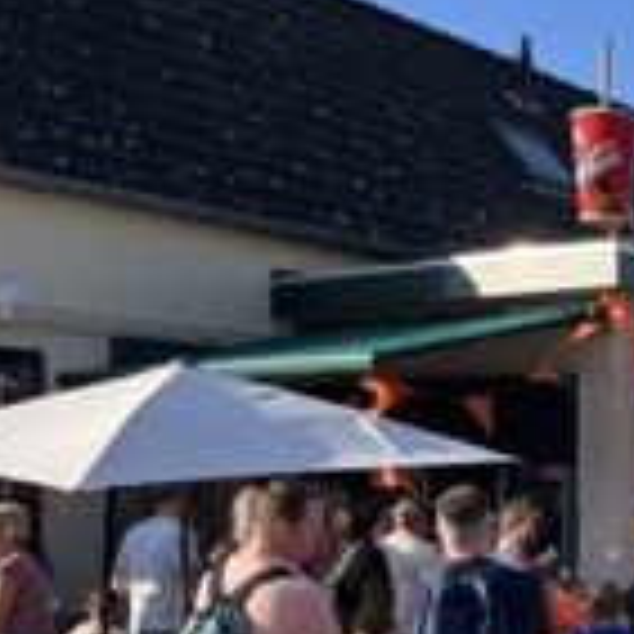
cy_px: 436
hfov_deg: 22.8
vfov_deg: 26.3
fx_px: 1347
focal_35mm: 65
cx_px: 881
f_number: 1.6
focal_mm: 5.1
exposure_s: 1/1672
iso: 50
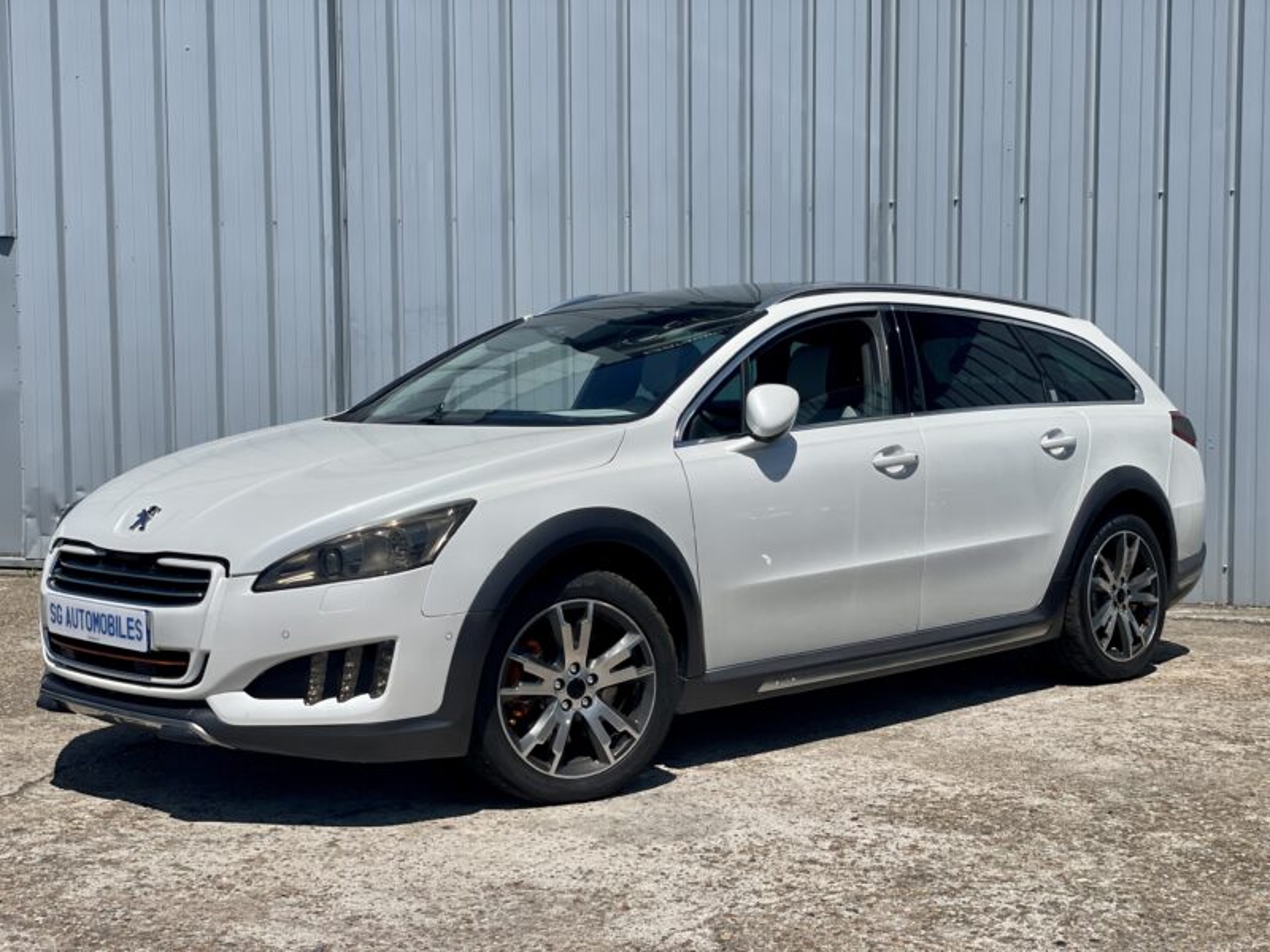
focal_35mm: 52
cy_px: 476
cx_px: 635
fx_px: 1908
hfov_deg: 36.8
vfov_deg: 28.0
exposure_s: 1/4348
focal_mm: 6
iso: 32
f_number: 2
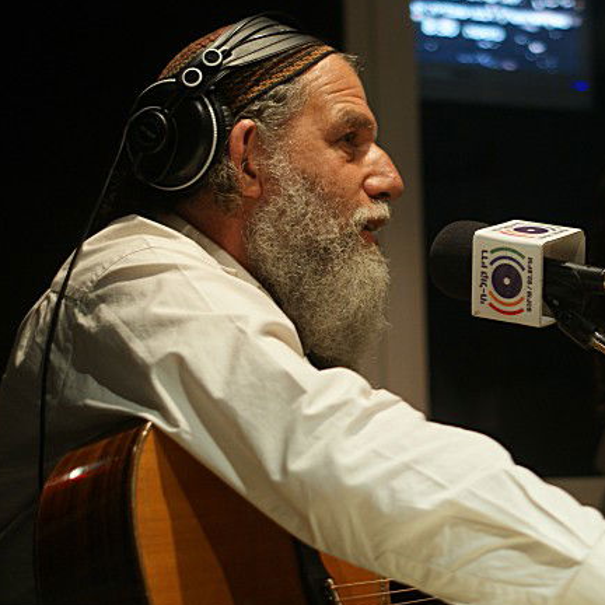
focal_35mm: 118
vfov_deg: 14.8
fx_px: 2333
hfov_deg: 14.7
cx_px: 458
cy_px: 290
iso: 200
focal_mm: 50
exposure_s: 1/15
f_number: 1.8
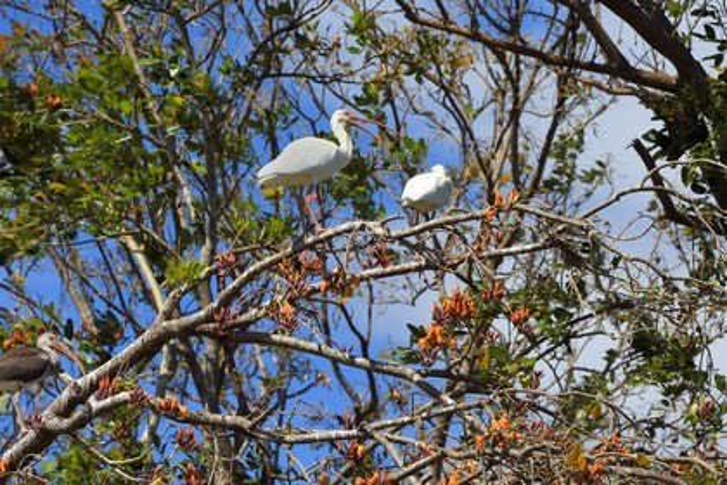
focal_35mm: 200
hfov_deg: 10.3
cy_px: 242
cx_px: 364
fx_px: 4039
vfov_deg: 6.9
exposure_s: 1/500
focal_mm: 200
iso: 400
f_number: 14
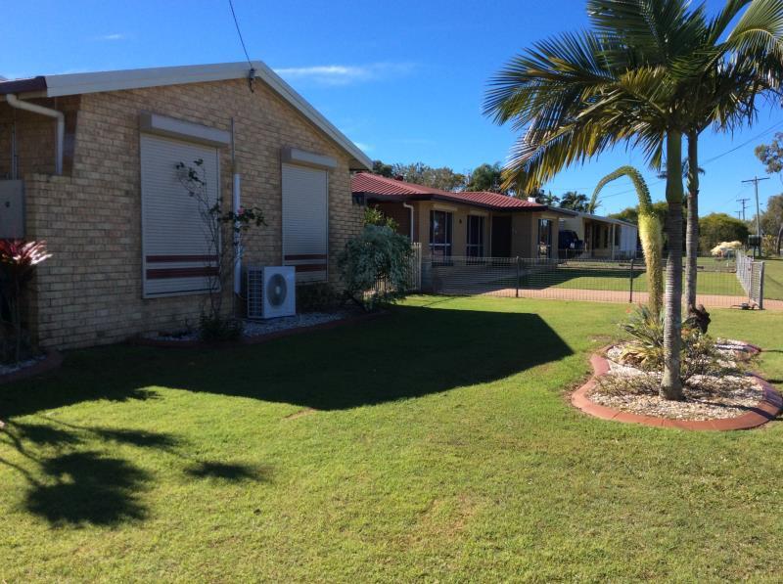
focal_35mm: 32
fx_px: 723
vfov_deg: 44.0
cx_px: 392
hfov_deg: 56.9
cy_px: 292
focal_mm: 3.3
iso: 32
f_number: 2.4
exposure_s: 1/969
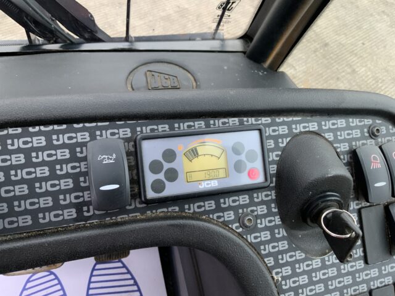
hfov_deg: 61.7
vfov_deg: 48.2
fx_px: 331
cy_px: 148
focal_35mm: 29
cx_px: 198
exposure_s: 1/60
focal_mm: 3
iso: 100
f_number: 1.8
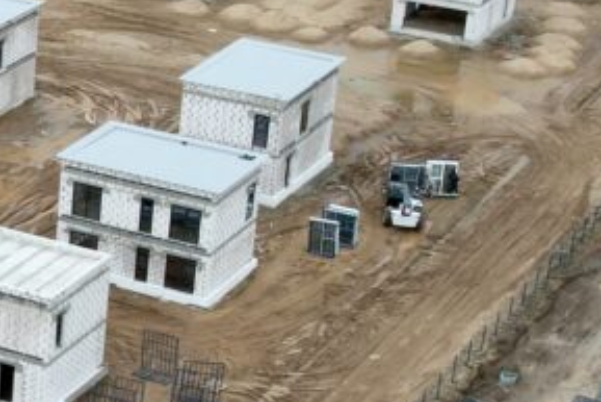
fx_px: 1303
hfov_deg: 21.3
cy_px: 145
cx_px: -333
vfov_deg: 17.5
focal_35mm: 78
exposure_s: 1/350
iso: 100
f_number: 2.8
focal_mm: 8.38
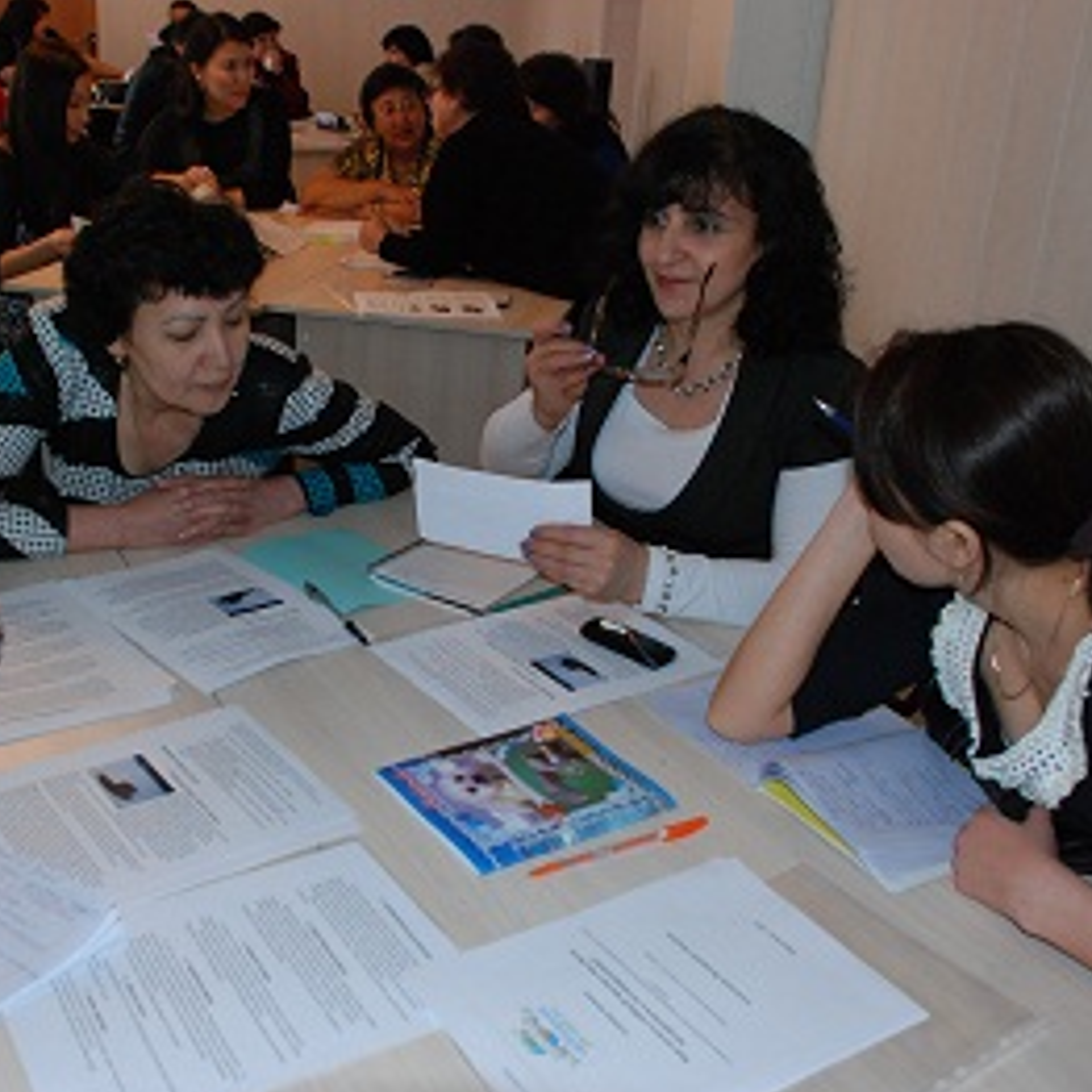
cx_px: 433
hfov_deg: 42.6
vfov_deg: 42.8
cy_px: 552
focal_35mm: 39
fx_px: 1392
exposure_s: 1/60
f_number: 4.8
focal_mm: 20
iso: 800
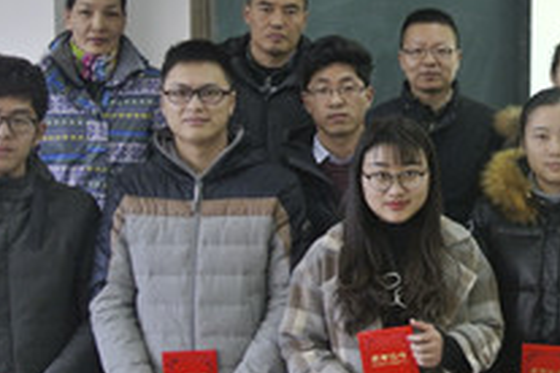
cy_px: 218
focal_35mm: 74
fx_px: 1151
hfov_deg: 26.3
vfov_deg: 18.4
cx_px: 525
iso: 400
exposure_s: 1/40
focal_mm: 11.4
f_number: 3.5
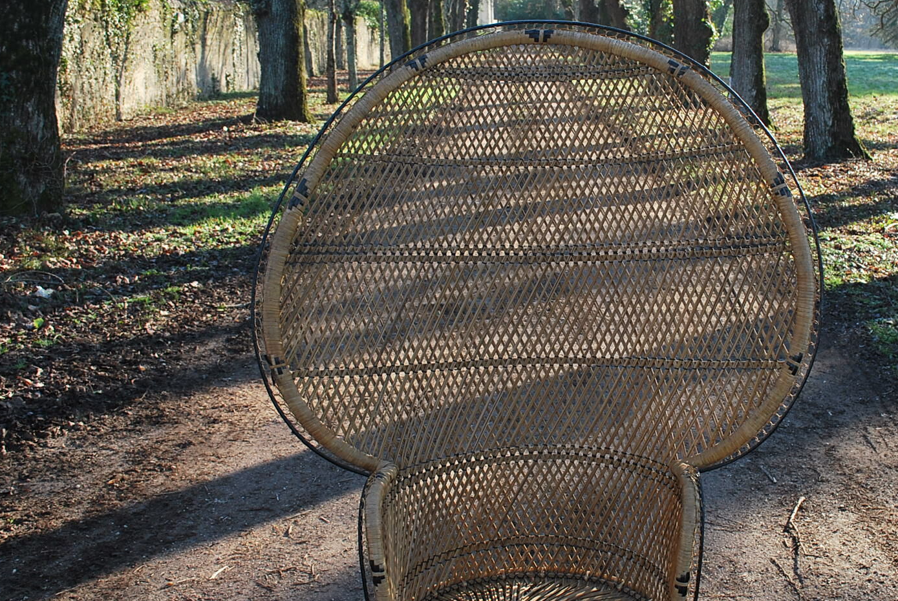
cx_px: 585
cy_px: 282
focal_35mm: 46
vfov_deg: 29.3
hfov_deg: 42.2
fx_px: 1149
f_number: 5.6
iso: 180
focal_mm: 22
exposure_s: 1/125
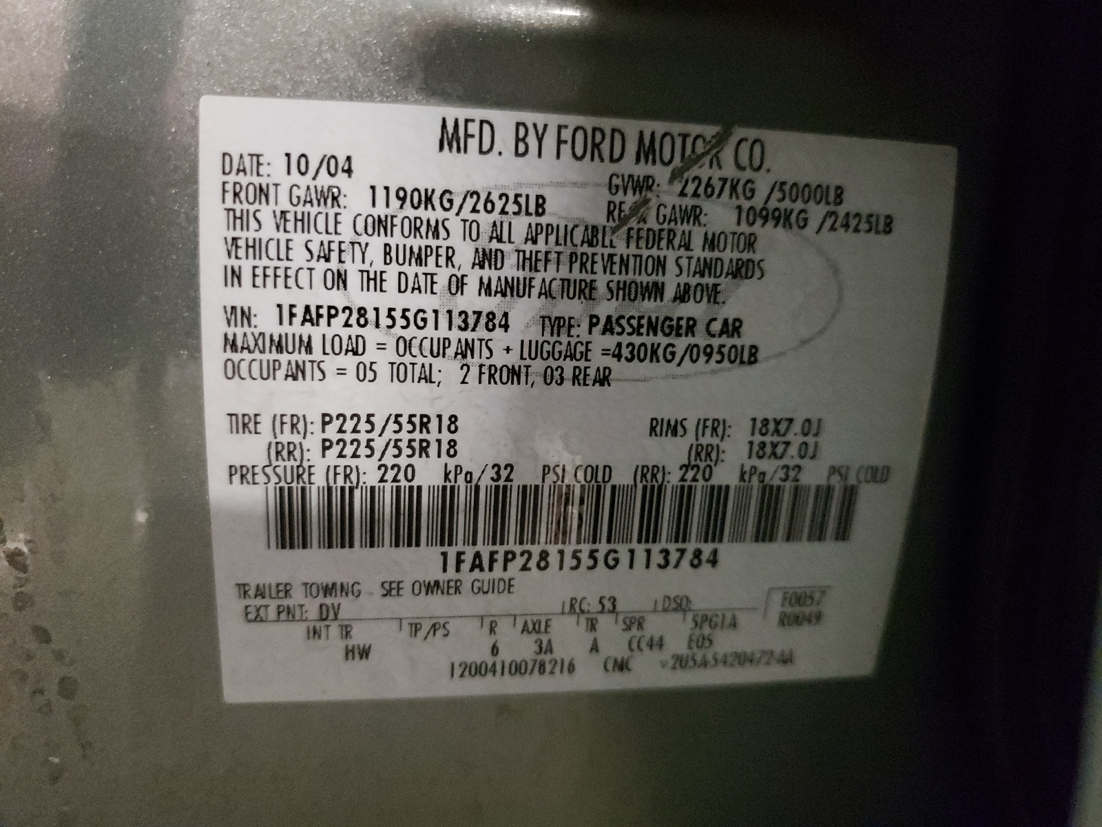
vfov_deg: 53.1
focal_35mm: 26
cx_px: 551
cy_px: 414
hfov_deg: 67.3
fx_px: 828
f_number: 1.5
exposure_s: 1/24
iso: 972
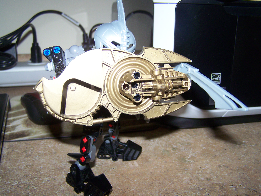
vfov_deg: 37.7
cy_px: 98
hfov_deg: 49.0
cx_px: 130
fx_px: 287
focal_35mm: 38
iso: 80
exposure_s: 1/60
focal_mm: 6.3
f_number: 2.8
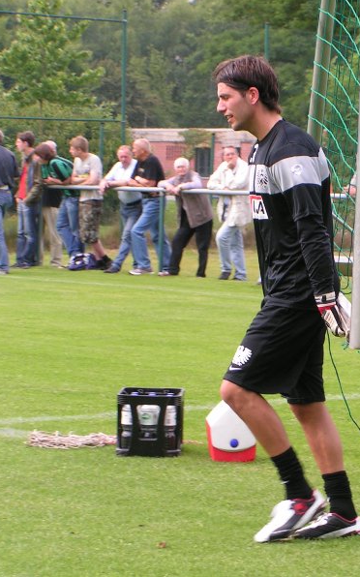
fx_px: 2326
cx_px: 382
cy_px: 288
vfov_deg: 14.1
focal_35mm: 148
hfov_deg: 8.8
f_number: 5
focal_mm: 15.9
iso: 50
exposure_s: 1/160
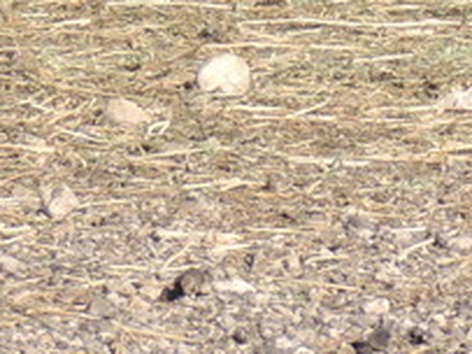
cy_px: -713
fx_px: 10316
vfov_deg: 1.9
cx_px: 956
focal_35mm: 757
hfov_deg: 2.6
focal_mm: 21.4
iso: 100
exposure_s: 1/640
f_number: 4.2
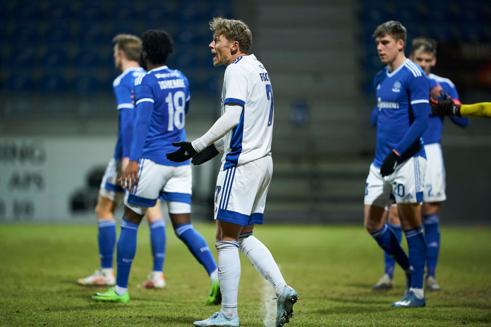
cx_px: 246
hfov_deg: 5.2
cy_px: 164
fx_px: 5456
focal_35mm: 400
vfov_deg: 3.4
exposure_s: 1/1600
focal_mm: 400
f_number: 2.8
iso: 4000
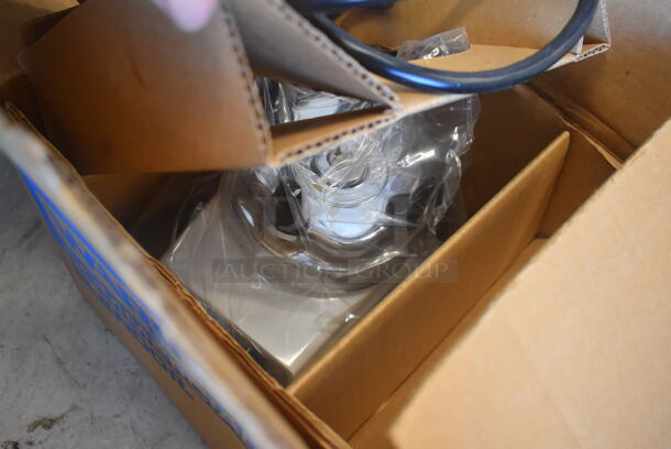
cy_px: 224
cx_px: 336
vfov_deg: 40.1
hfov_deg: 57.2
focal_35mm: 33
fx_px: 616
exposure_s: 1/125
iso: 1250
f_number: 3.8
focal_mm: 22
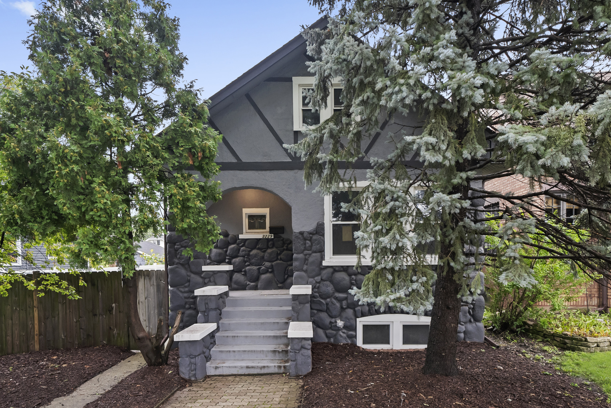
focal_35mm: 18
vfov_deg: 67.4
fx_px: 306
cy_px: 210
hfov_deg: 90.0
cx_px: 306
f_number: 4
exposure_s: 1/160
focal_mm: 17
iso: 1600
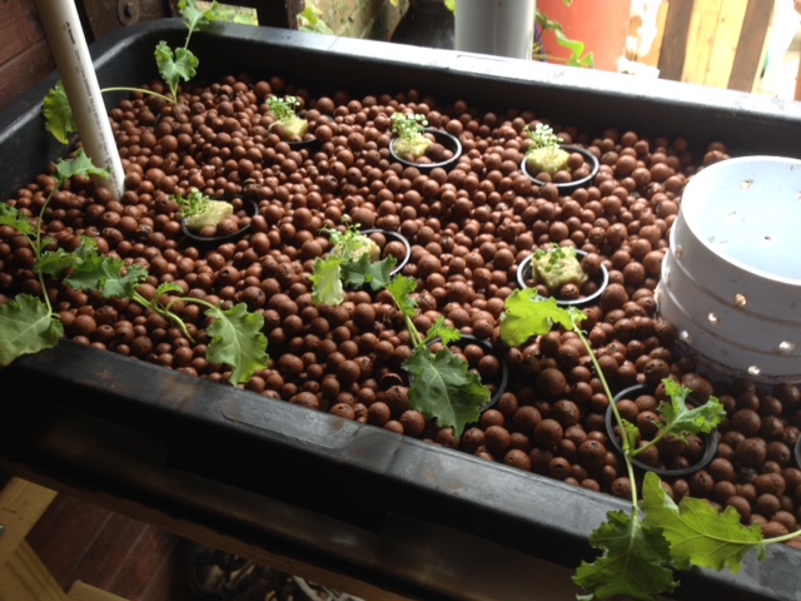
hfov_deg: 52.6
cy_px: 300
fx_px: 810
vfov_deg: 40.7
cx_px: 400
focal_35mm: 35
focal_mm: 4.28
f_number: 2.4
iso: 50
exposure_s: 1/20
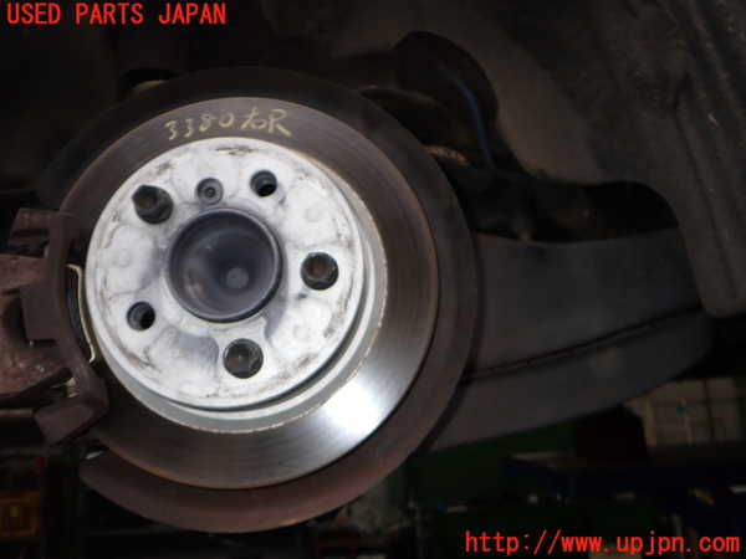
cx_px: 373
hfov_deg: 60.0
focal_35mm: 30
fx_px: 647
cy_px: 280
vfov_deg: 46.8
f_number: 6.3
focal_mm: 5.4
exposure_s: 1/30
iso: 200
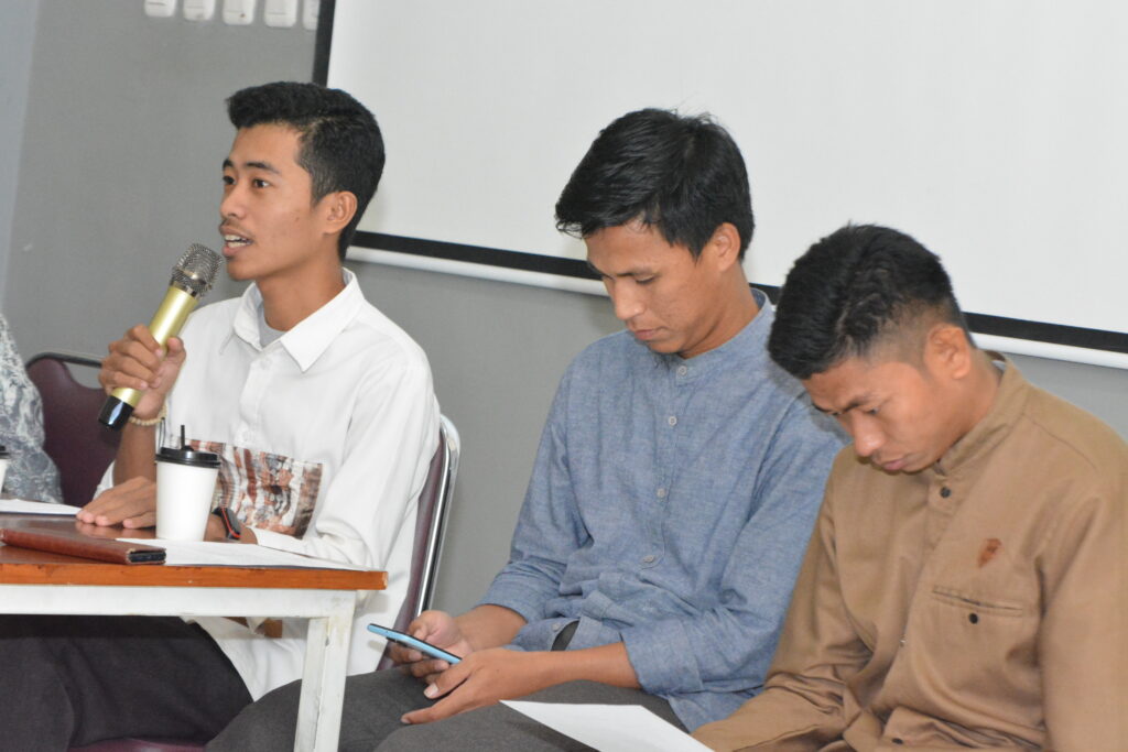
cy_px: 376
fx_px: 4042
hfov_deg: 15.9
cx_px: 564
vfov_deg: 10.6
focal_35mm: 129
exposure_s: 1/125
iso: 6400
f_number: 8
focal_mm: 86
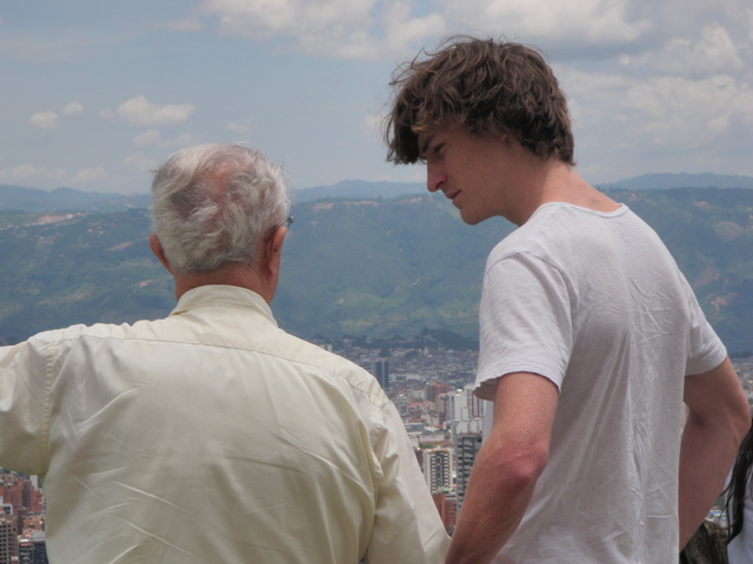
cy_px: 282
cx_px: 376
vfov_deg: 14.5
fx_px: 2219
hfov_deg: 19.3
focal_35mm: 102
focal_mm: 18.2
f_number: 7.1
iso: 50
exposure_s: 1/320
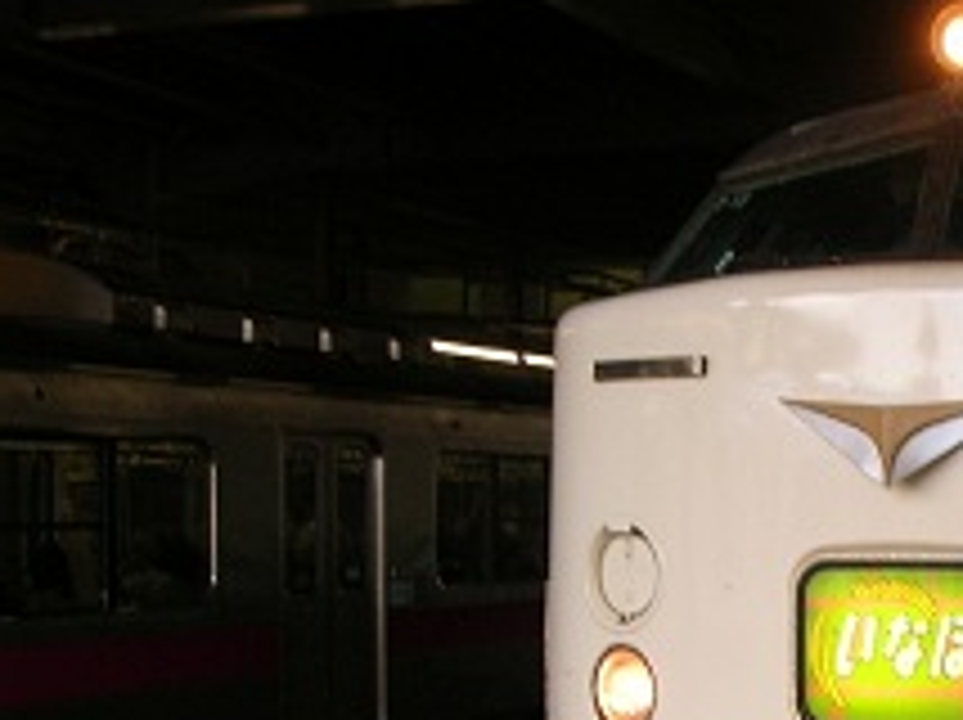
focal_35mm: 81
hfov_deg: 23.0
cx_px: 997
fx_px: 2251
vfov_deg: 18.1
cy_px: 524
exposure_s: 1/32.6
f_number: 2.8
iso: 50
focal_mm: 5.8
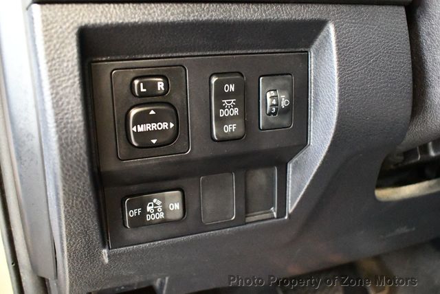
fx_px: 440
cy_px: 147
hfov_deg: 53.1
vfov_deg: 36.9
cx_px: 220
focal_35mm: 36
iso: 12800
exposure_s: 1/40
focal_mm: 18
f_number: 3.5
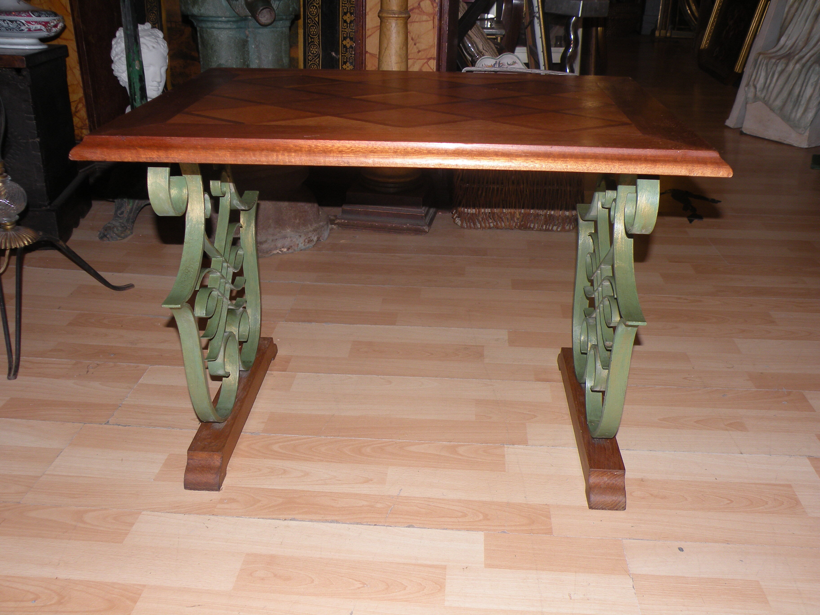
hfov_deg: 55.4
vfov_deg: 42.9
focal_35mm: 33
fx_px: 782
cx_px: 410
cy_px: 308
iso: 64
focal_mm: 5.8
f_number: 3.2
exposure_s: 1/60
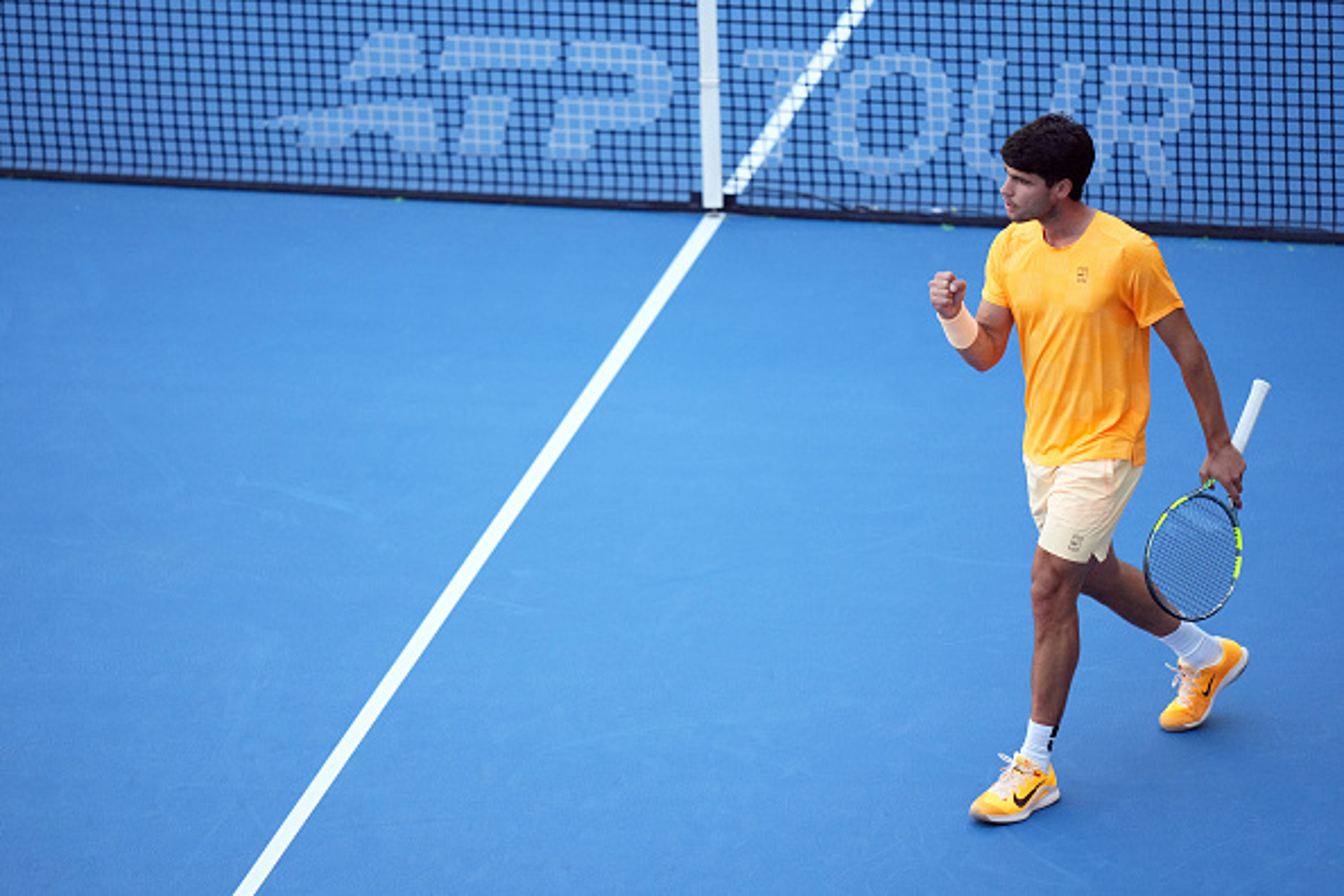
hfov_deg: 5.2
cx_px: 672
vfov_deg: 3.4
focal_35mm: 400
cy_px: 448
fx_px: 14932
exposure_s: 1/3200
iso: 2000
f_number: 2.8
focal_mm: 400
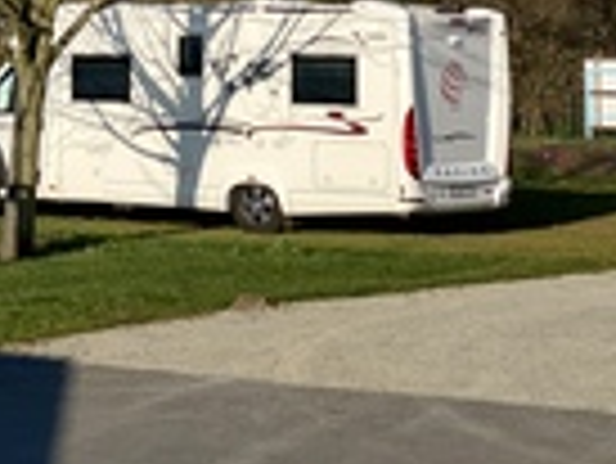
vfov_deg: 8.5
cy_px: -288
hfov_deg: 11.5
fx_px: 3046
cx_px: 22
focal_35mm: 171
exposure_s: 1/1410
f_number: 2
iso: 20
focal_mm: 6
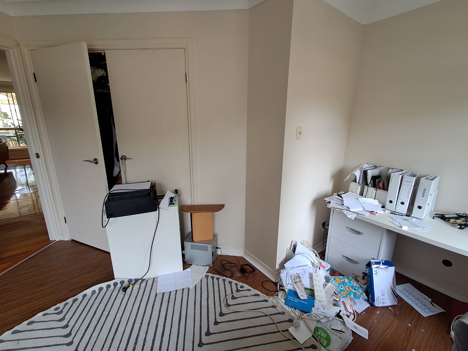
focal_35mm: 16
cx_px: 234
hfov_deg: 94.5
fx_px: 216
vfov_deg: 78.1
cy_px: 176
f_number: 2.2
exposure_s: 1/50
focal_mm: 1.64
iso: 125
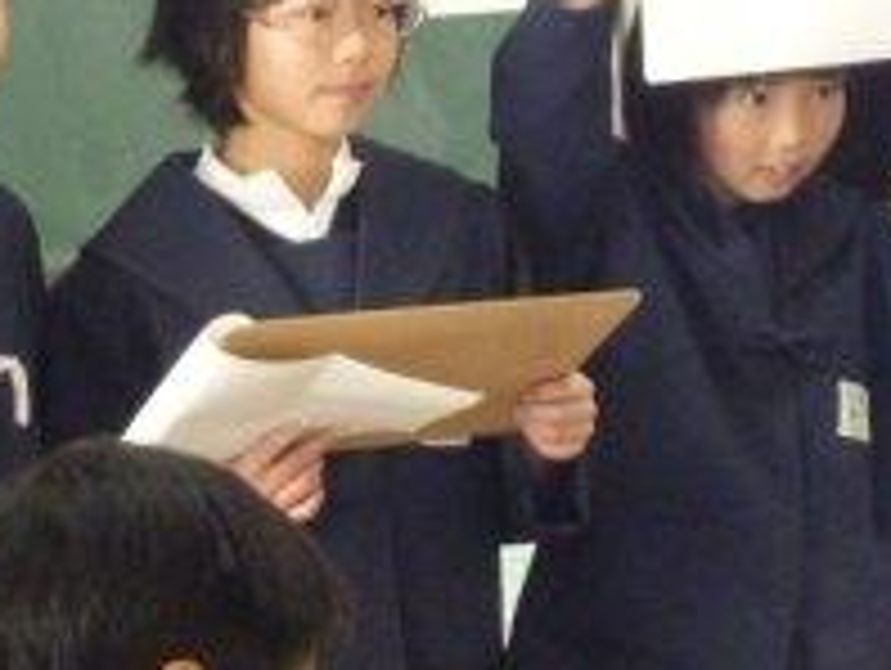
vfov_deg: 6.3
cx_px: 590
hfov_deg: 8.3
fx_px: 6108
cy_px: 135
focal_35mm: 237
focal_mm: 18.6
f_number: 5.7
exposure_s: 1/50
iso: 800
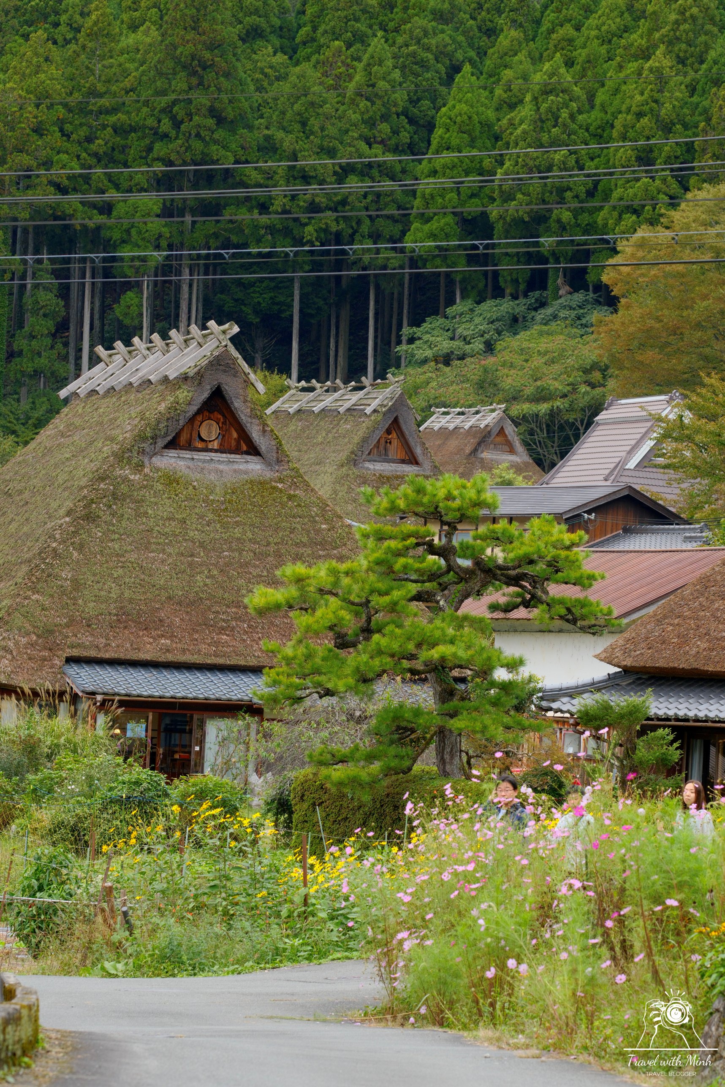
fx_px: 4078
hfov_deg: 10.2
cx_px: 362
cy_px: 544
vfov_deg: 15.2
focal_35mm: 135
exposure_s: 1/100
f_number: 5.6
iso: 640
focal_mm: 90
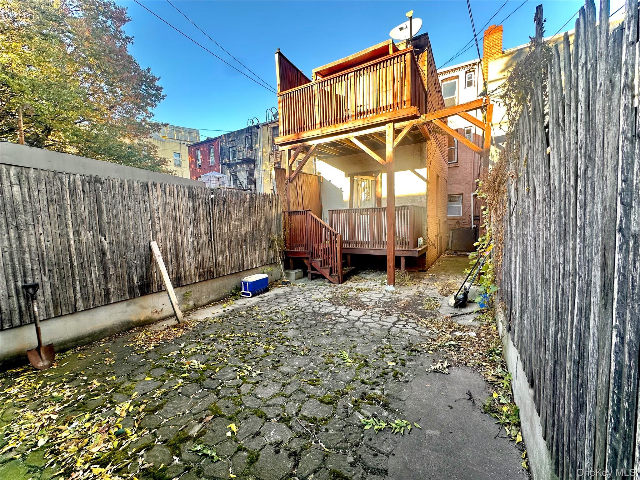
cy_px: 240
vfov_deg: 85.7
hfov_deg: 102.1
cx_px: 320
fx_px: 259
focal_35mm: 14
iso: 50
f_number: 2.2
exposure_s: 1/99
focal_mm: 2.22
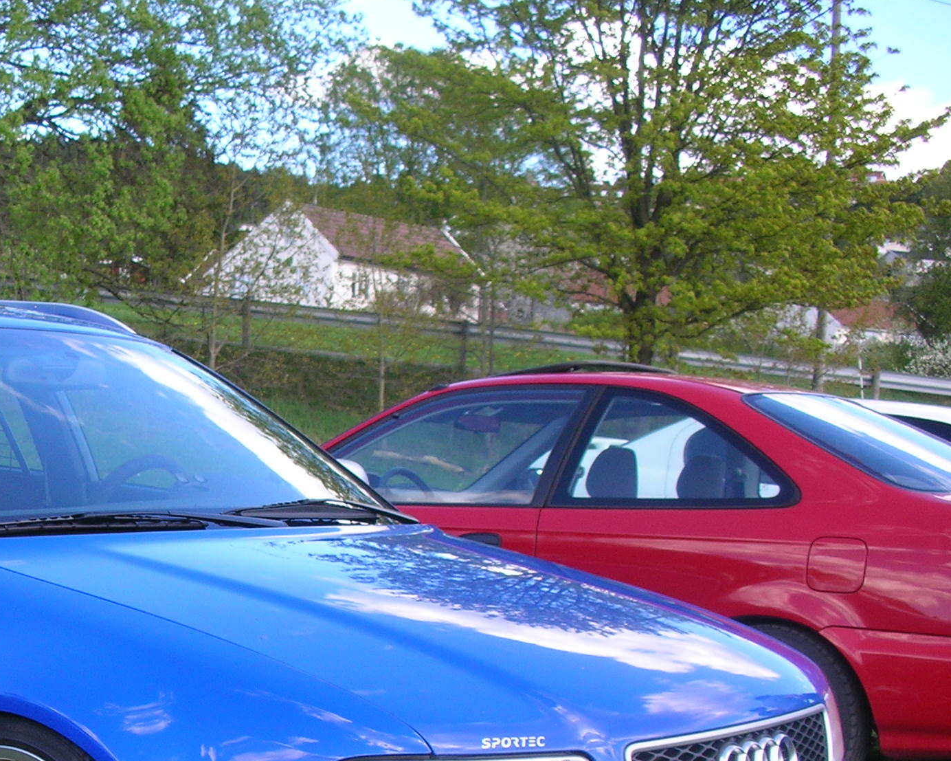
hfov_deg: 28.5
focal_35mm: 64
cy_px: 648
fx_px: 1801
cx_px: 111
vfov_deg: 23.4
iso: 50
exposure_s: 1/152
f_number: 3
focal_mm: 5.8
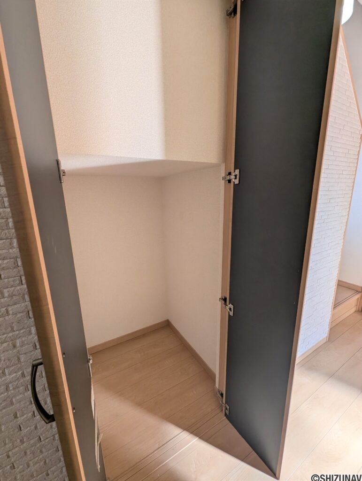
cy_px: 240
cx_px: 181
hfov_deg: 90.1
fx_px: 181
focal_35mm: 13
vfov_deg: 106.1
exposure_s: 1/73.2
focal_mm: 1.95
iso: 57
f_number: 2.2
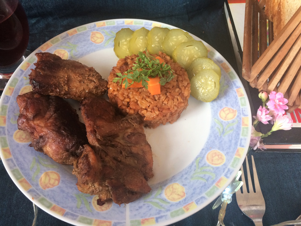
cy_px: 113
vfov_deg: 48.2
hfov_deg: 61.7
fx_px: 252
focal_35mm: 29
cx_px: 150
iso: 80
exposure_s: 1/33
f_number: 2.2
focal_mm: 4.15
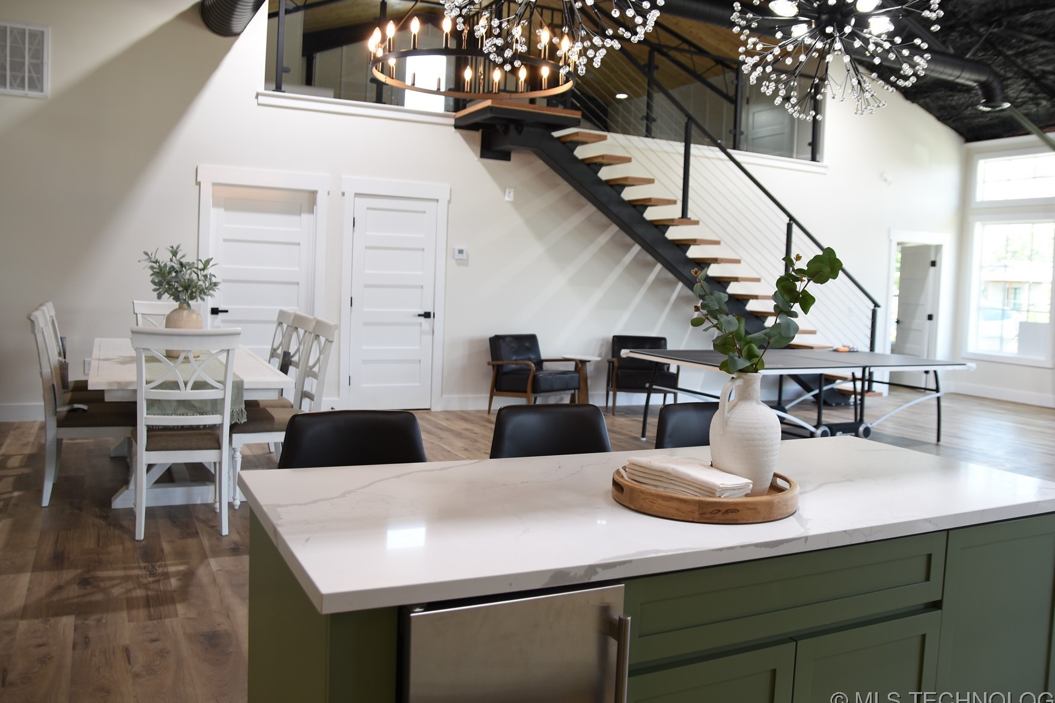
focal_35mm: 30
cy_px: 317
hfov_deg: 62.6
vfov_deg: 44.1
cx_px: 568
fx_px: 867
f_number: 3.2
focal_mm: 17
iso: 100
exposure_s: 1/40
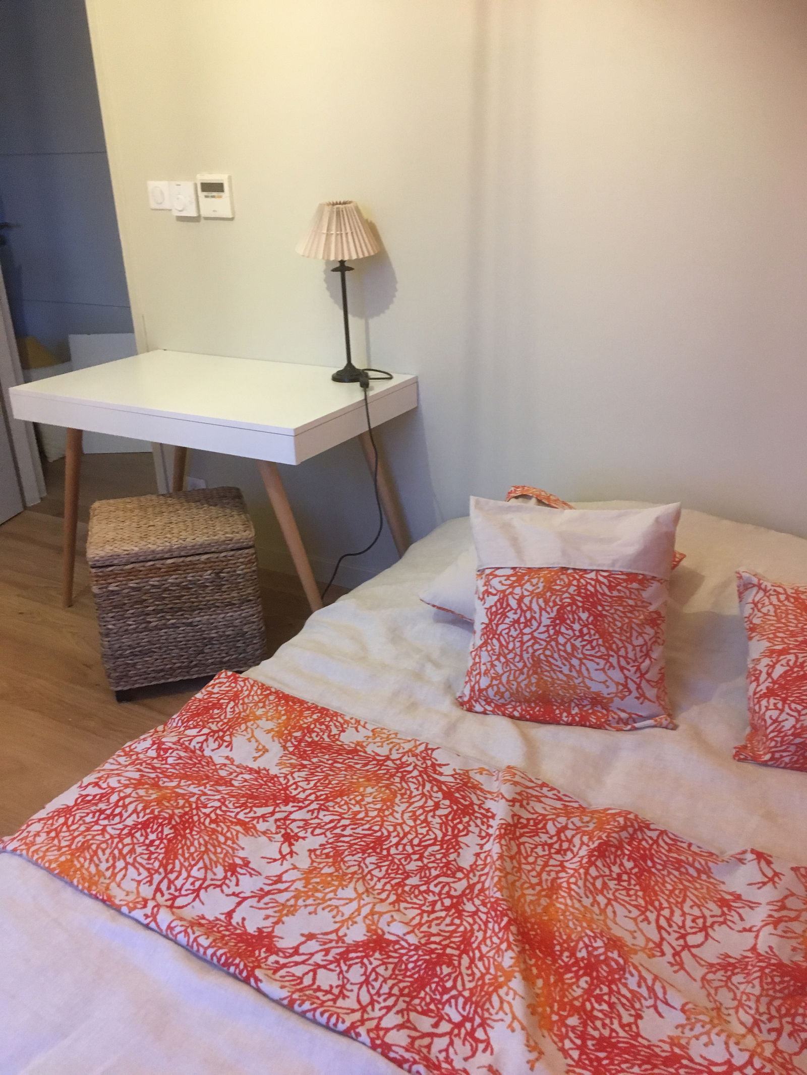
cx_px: 404
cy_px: 538
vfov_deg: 61.7
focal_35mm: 29
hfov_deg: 48.2
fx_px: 901
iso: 200
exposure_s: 1/20
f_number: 2.2
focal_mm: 4.15
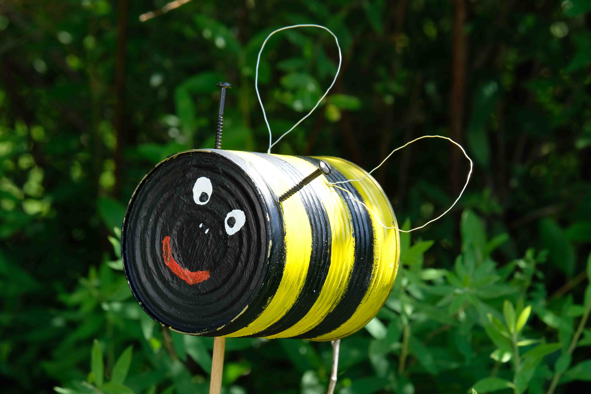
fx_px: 4925
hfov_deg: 6.9
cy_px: 197
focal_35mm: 300
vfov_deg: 4.6
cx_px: 296
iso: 400
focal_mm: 200
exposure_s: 1/105
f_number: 9
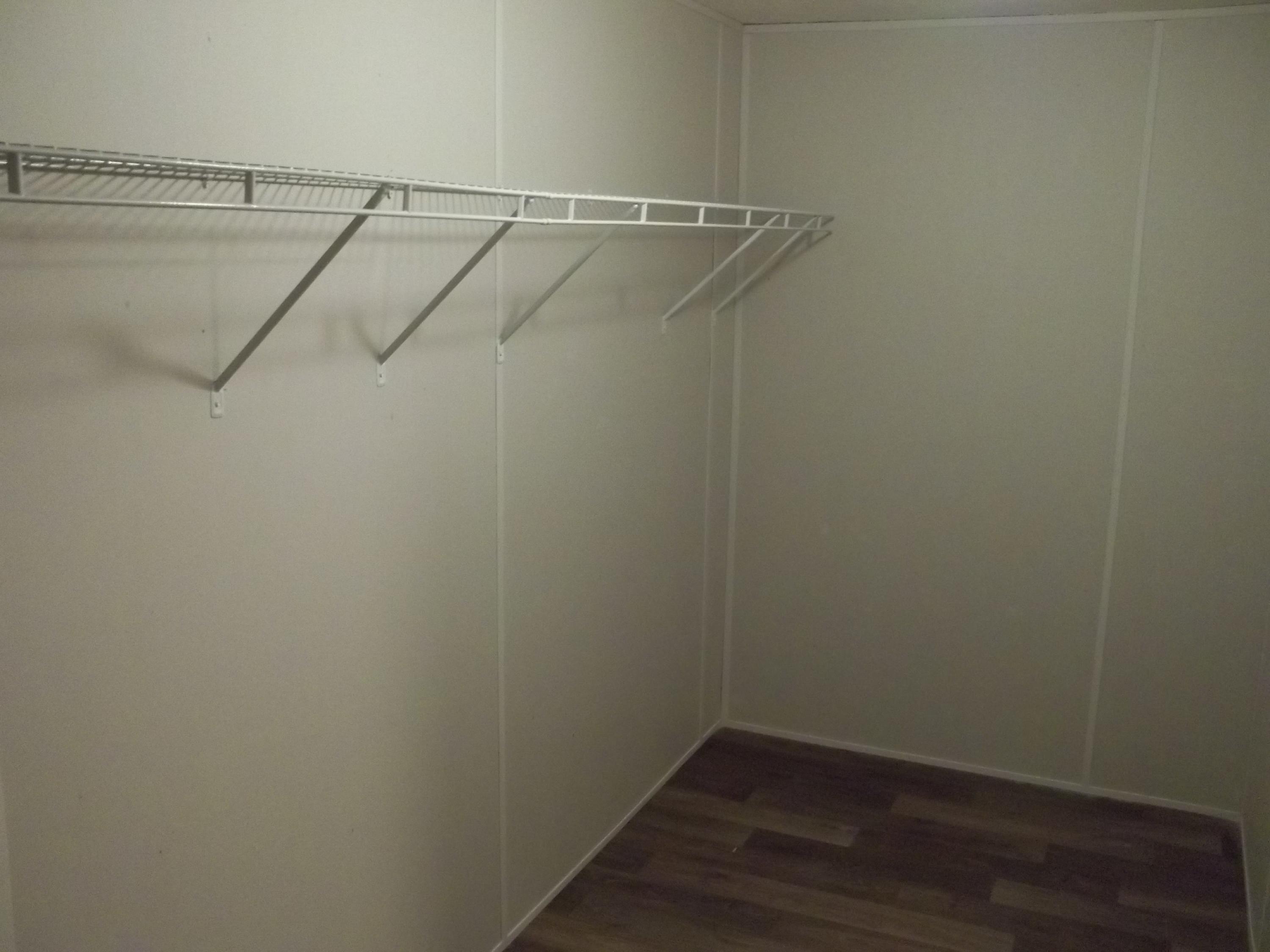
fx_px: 1211
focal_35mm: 33
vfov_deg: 42.9
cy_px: 476
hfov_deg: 55.4
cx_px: 635
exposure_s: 1/30
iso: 400
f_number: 3.3
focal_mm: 5.9
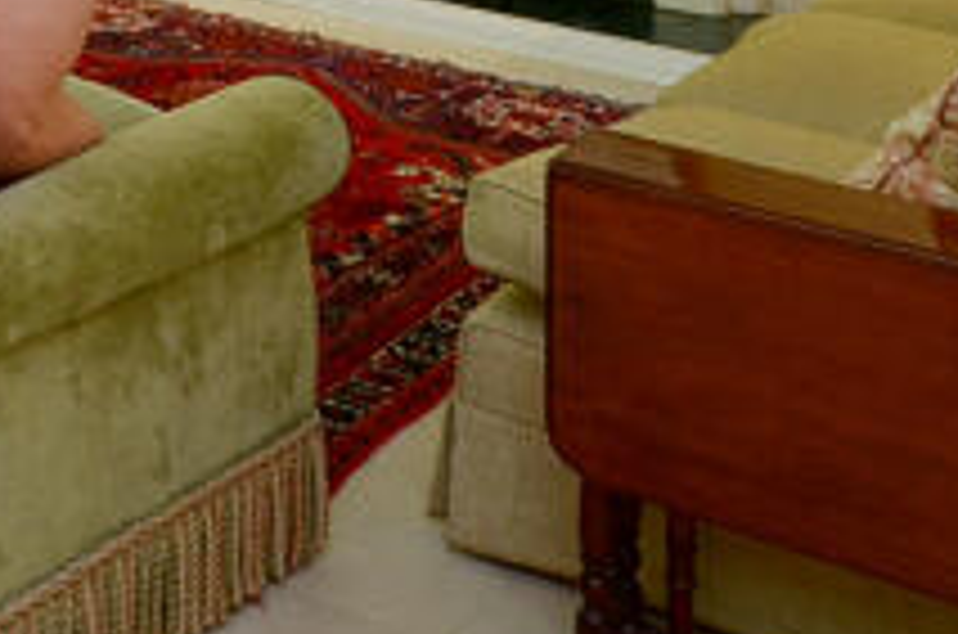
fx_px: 1912
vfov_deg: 15.3
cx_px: -639
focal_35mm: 72
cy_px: -621
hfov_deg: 21.4
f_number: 9
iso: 125
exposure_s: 1/2.5
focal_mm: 10
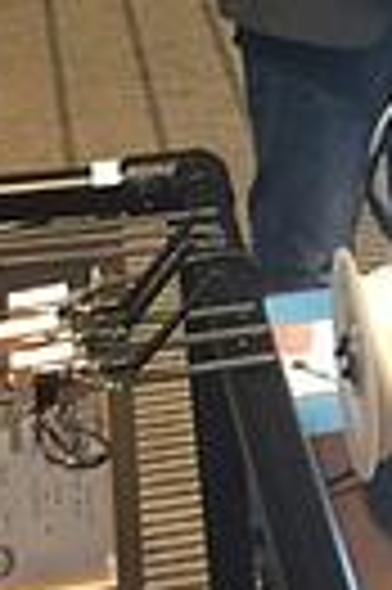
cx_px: 676
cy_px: -32
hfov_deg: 9.5
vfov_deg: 14.6
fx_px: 2260
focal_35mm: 138
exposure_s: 1/33
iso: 200
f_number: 2.2
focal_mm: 4.15
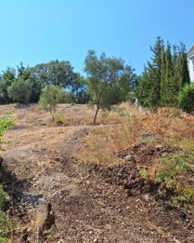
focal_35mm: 31
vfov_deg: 57.2
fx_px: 222
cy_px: 121
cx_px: 78
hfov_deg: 46.9
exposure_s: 1/3012
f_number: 1.8
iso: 40
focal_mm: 5.54
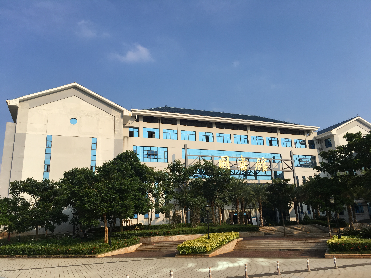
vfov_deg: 48.2
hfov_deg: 61.7
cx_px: 186
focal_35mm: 29
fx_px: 311
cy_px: 139
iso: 25
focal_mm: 4.15
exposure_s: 1/2024
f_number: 2.2
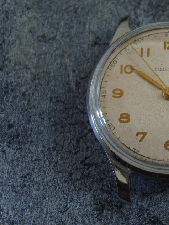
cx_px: 171
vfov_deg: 32.7
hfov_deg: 23.7
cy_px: 99
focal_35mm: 59
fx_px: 384
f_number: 2.8
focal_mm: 7.4
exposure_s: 1/6
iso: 123
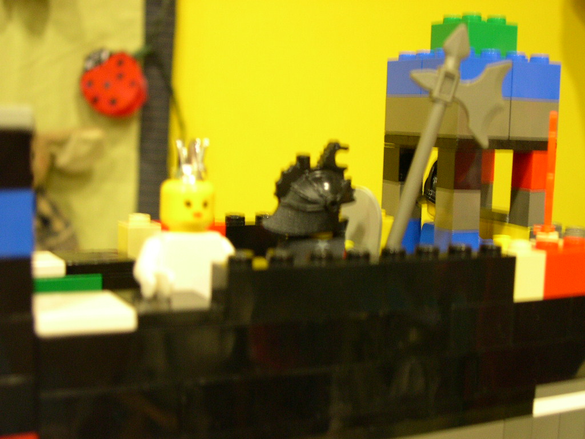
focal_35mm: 52
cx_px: 292
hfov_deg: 36.8
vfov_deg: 28.0
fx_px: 879
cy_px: 220
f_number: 3.2
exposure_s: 1/4.4
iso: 400
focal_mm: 11.1
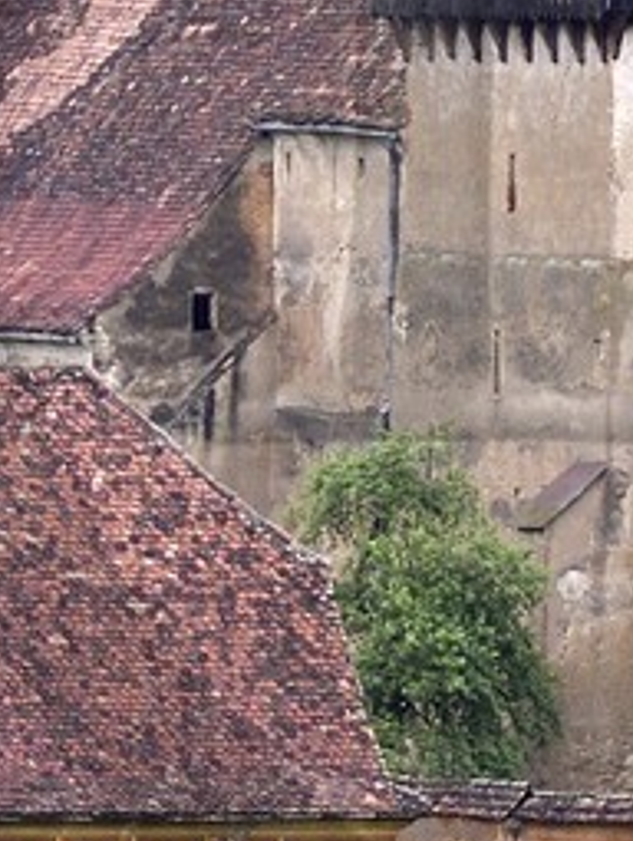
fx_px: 25634
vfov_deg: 1.9
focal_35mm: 1054
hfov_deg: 1.4
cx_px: 1134
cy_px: -96
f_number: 7.1
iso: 800
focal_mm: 175
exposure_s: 1/250
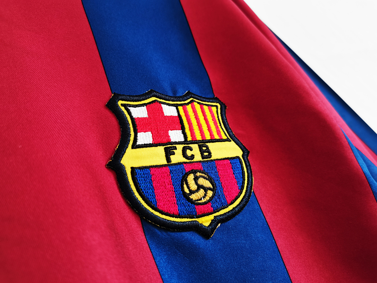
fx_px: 283
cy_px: 142
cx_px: 188
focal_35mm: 26
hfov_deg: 67.3
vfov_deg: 53.1
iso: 250
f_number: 1.8
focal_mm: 5.58
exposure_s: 1/50
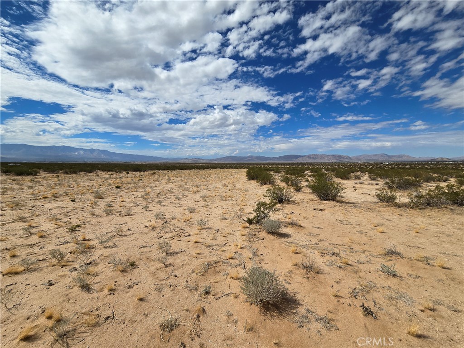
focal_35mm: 13
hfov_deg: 106.2
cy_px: 174
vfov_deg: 89.9
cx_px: 232
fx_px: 174
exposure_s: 1/5638
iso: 50
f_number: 2.2
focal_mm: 2.2
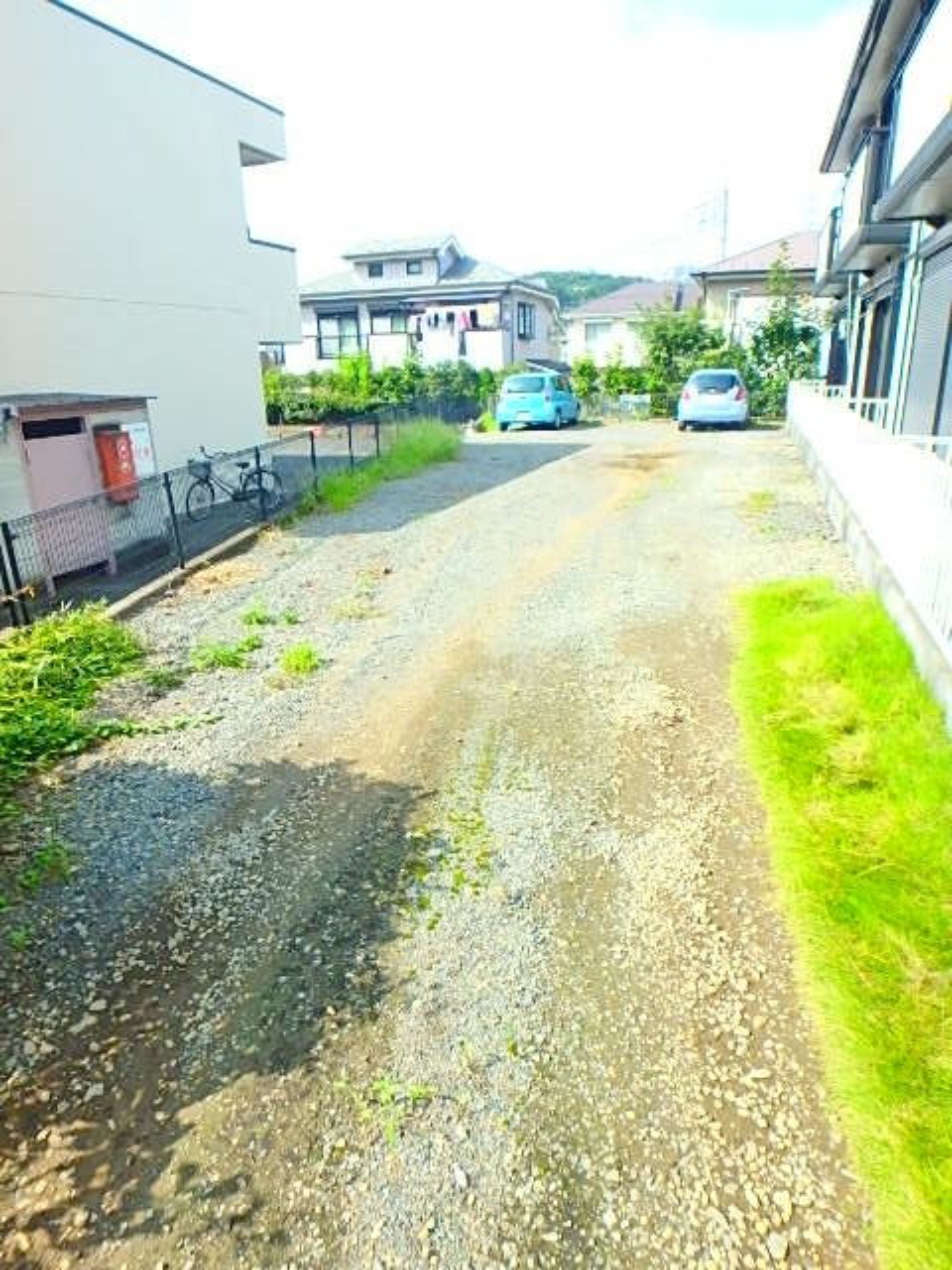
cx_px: 476
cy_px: 635
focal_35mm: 21
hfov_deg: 63.4
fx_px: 770
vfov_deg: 79.0
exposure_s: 1/400
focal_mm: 3.7
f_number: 3.5
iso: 125
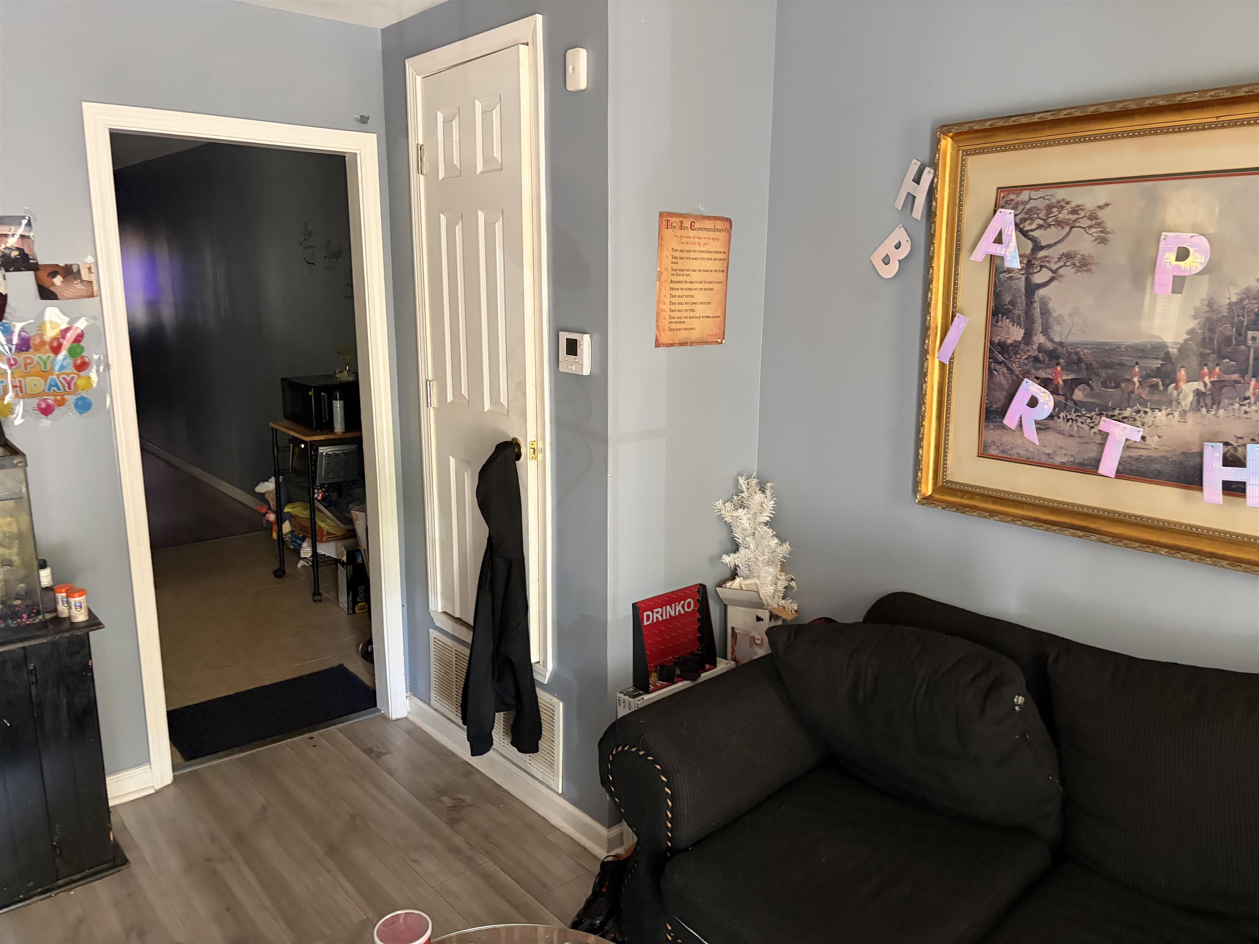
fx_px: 946
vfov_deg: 53.1
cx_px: 630
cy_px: 472
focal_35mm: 26
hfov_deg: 67.3
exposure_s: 1/44
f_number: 1.6
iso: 500
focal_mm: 5.96
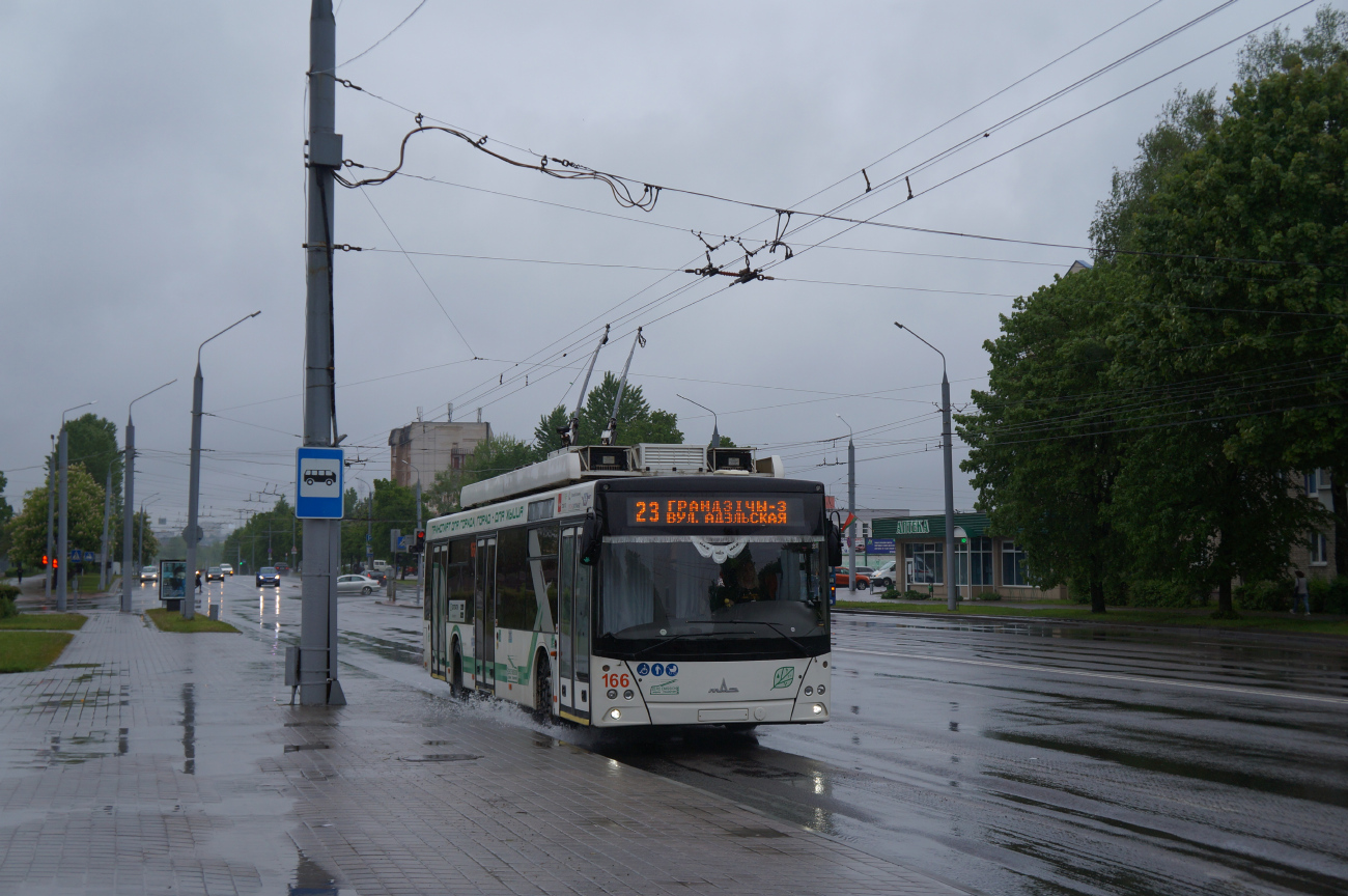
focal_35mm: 48
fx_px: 1795
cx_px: 674
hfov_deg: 41.2
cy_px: 448
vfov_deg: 28.0
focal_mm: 32
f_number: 4.5
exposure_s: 1/500
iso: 200
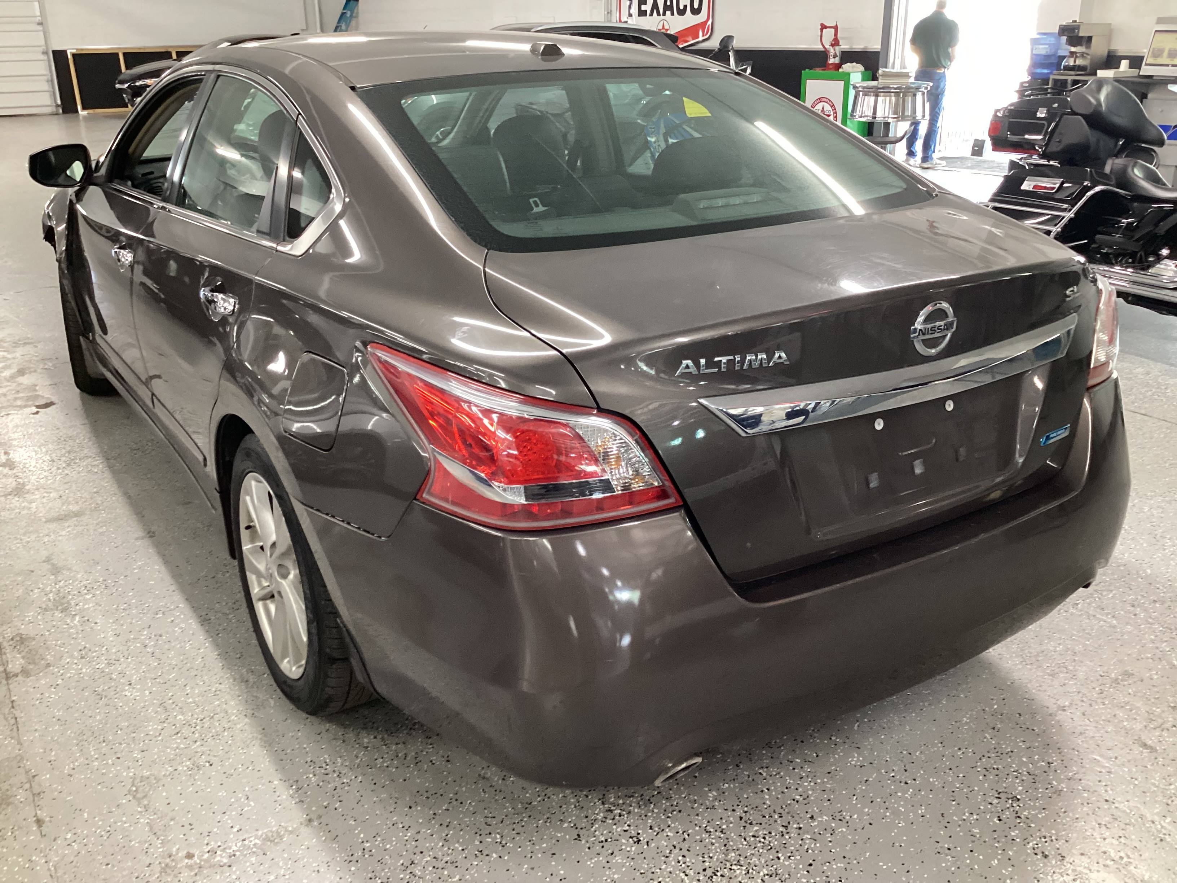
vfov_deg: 45.4
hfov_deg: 58.4
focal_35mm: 31
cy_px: 442
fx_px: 1054
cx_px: 588
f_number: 2.4
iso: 320
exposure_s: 1/50
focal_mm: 3.3
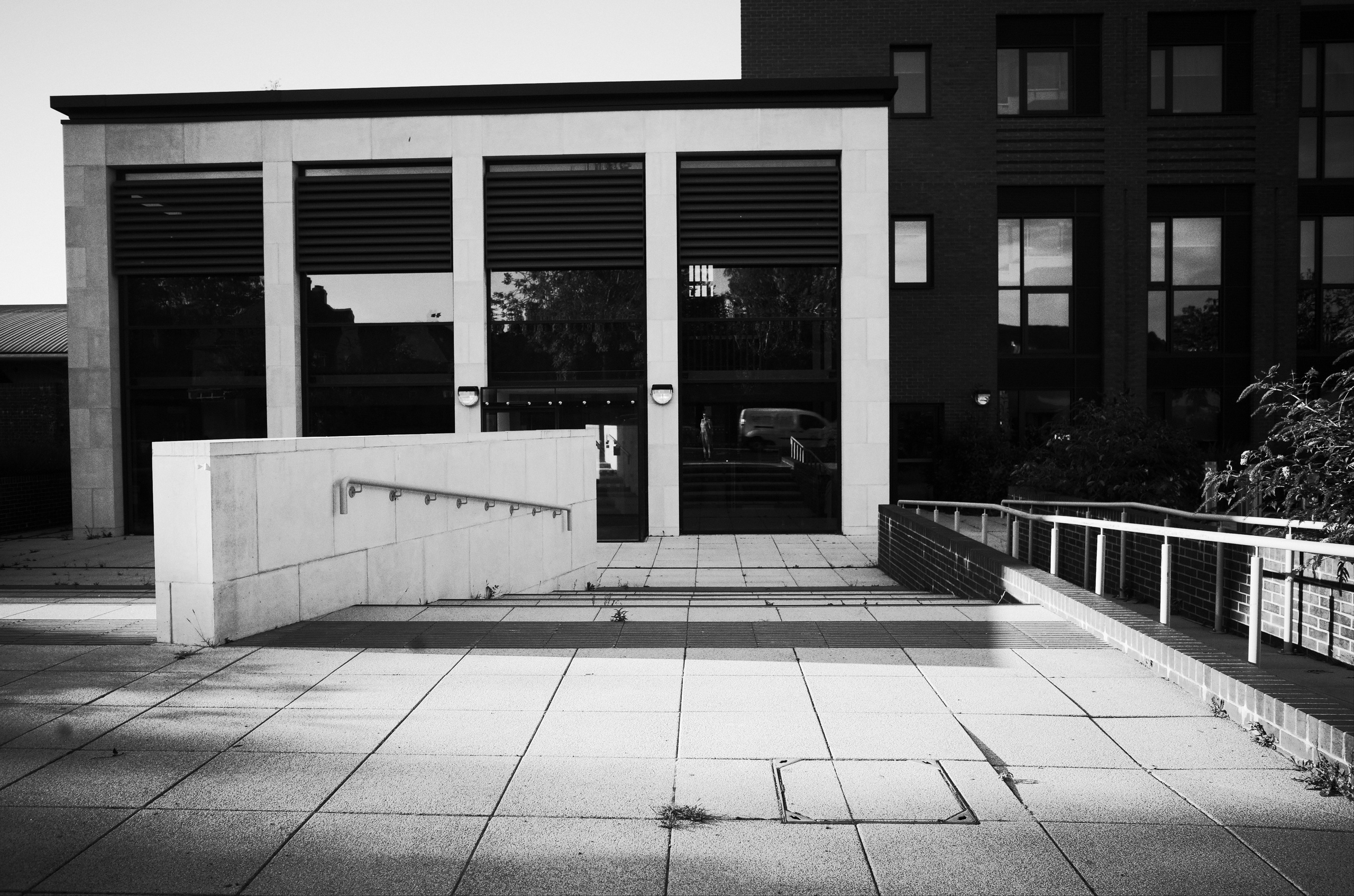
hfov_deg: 65.6
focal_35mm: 28
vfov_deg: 46.2
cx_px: 677
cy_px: 448
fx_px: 1051
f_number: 3.2
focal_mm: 18.3
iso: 200
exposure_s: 1/200
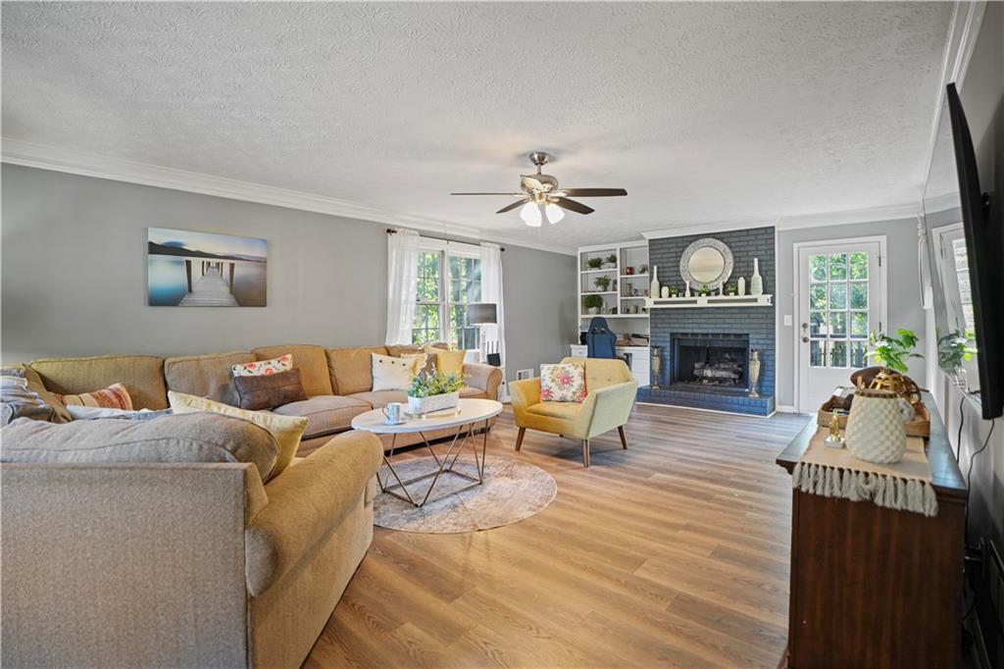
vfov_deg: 73.7
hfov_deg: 96.8
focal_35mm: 16
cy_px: 334
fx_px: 446
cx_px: 502
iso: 1600
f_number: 2.8
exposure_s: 1/30
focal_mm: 16
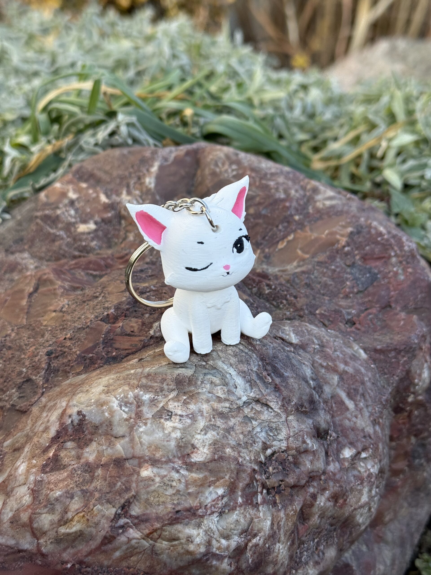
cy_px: 288
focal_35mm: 48
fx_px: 797
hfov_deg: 30.3
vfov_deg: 39.7
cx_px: 216
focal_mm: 6.76
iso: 64
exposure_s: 1/846
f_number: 1.78
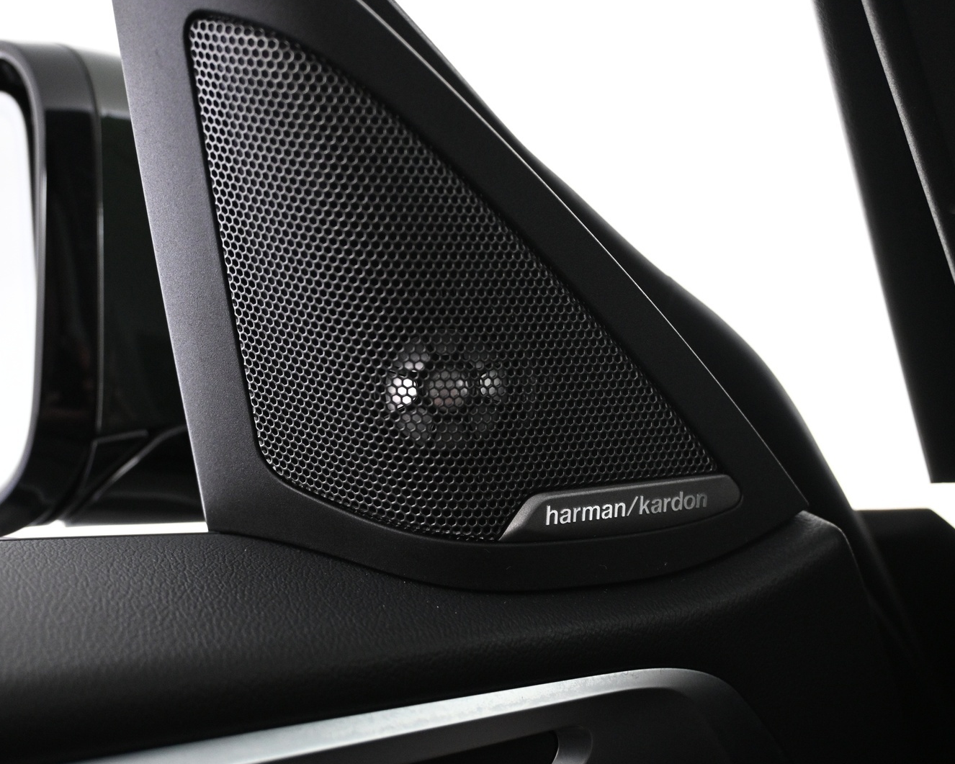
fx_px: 1337
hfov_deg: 39.3
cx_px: 451
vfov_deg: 31.9
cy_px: 382
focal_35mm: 47
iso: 1600
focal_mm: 27.5
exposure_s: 1/30
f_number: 4.5
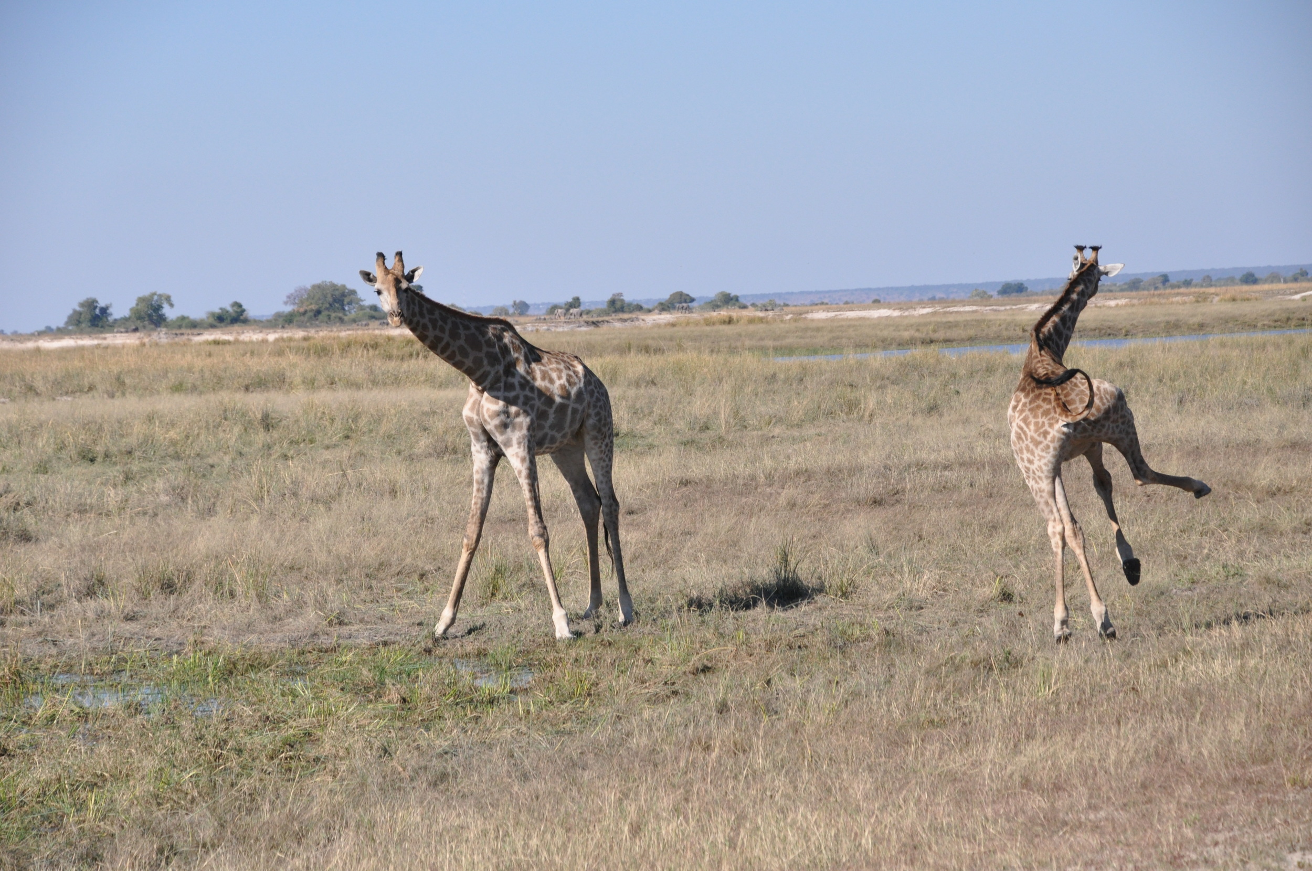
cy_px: 436
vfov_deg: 10.7
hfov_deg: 16.1
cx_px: 656
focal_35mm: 128
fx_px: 4641
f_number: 6.3
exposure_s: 1/4000
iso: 1000
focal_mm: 85
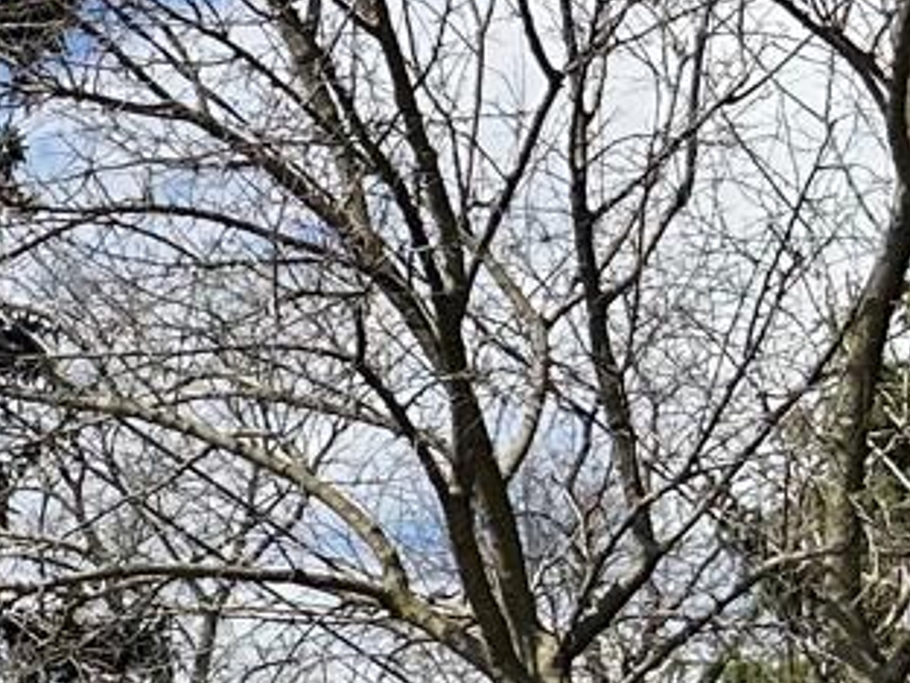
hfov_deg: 10.3
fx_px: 4416
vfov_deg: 8.4
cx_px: -1205
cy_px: 1328
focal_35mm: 168
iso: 50
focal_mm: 5.7
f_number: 1.5
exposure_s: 1/4115
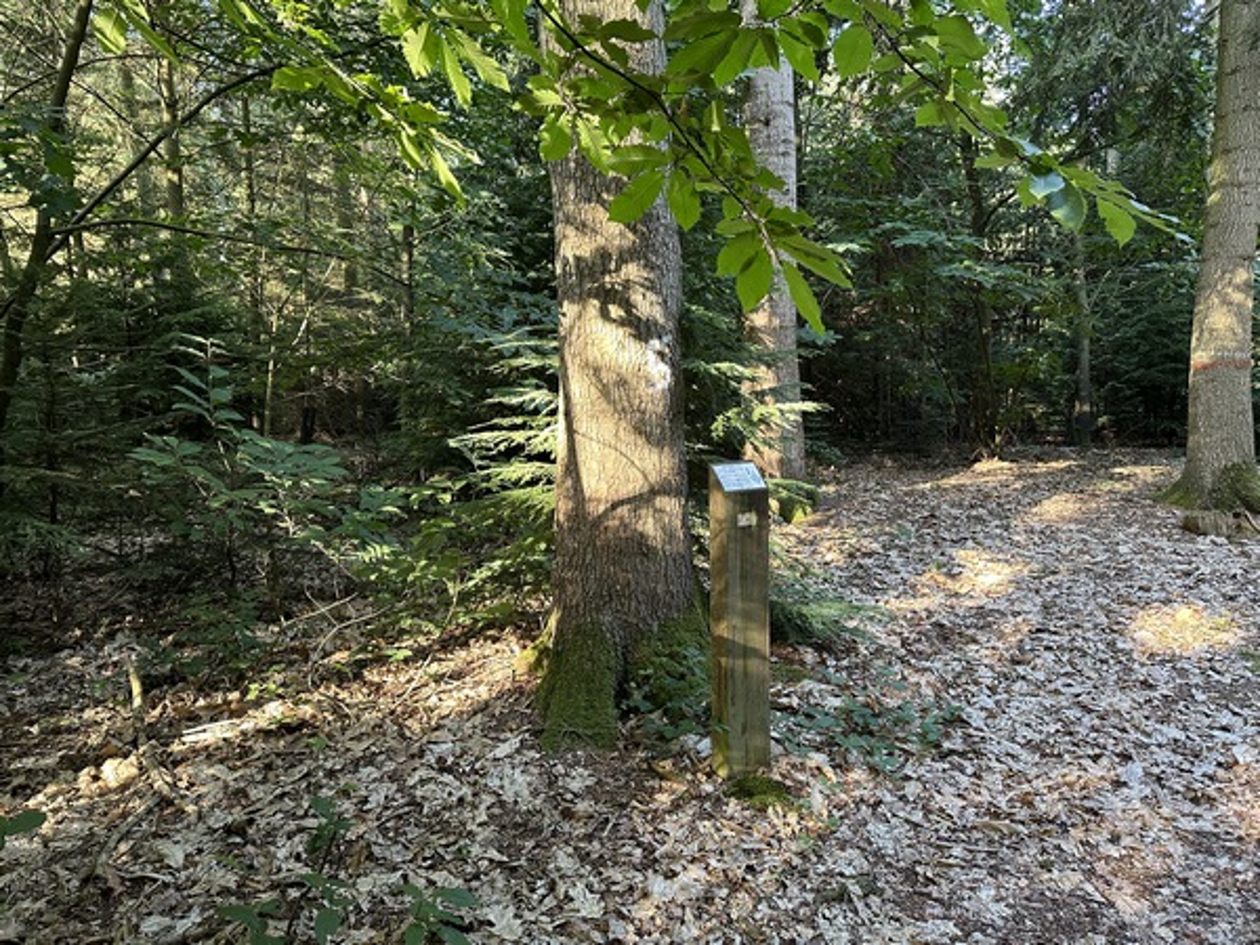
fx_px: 874
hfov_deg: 71.6
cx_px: 630
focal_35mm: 24
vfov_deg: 56.8
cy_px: 472
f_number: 1.78
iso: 250
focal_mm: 6.86
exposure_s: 1/76
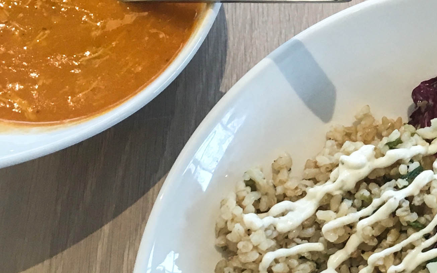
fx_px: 1131
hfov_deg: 20.6
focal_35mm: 95
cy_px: 161
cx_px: 509
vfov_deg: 13.8
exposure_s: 1/30
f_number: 2.2
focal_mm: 4.15
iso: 40
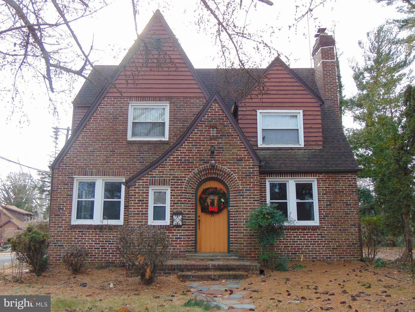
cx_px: 208
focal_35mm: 33
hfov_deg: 55.3
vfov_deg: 43.0
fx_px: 396
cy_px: 156
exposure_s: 1/250
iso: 80
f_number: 3.2
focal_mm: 5.8
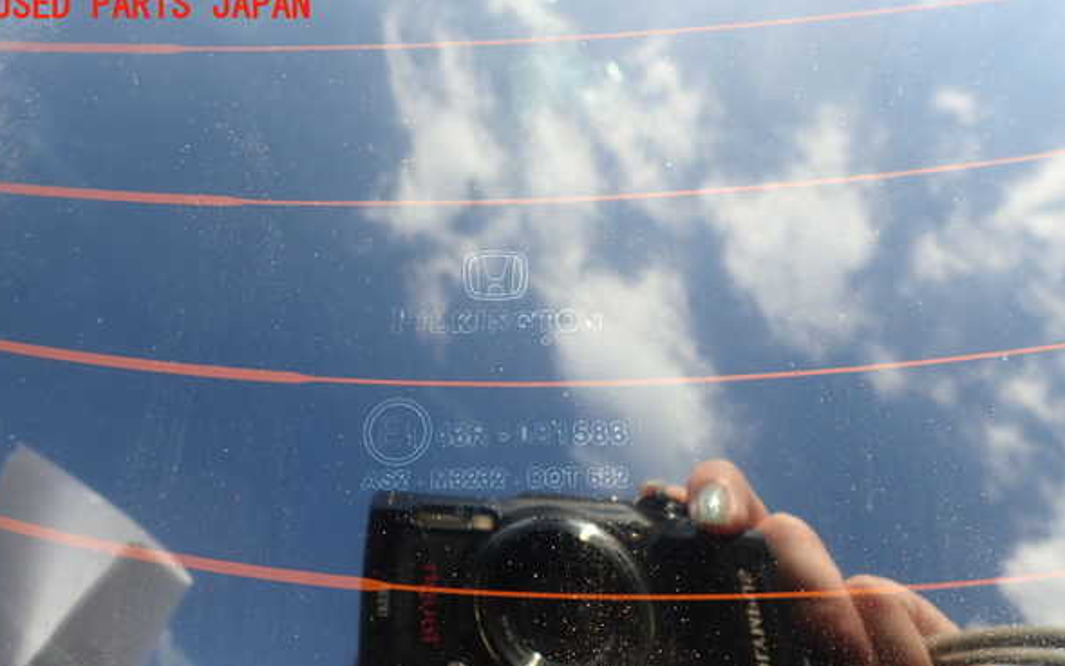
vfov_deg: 45.8
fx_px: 784
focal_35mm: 27
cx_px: 524
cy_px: 391
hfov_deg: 68.4
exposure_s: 1/80
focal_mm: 4.5
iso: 100
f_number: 2.8
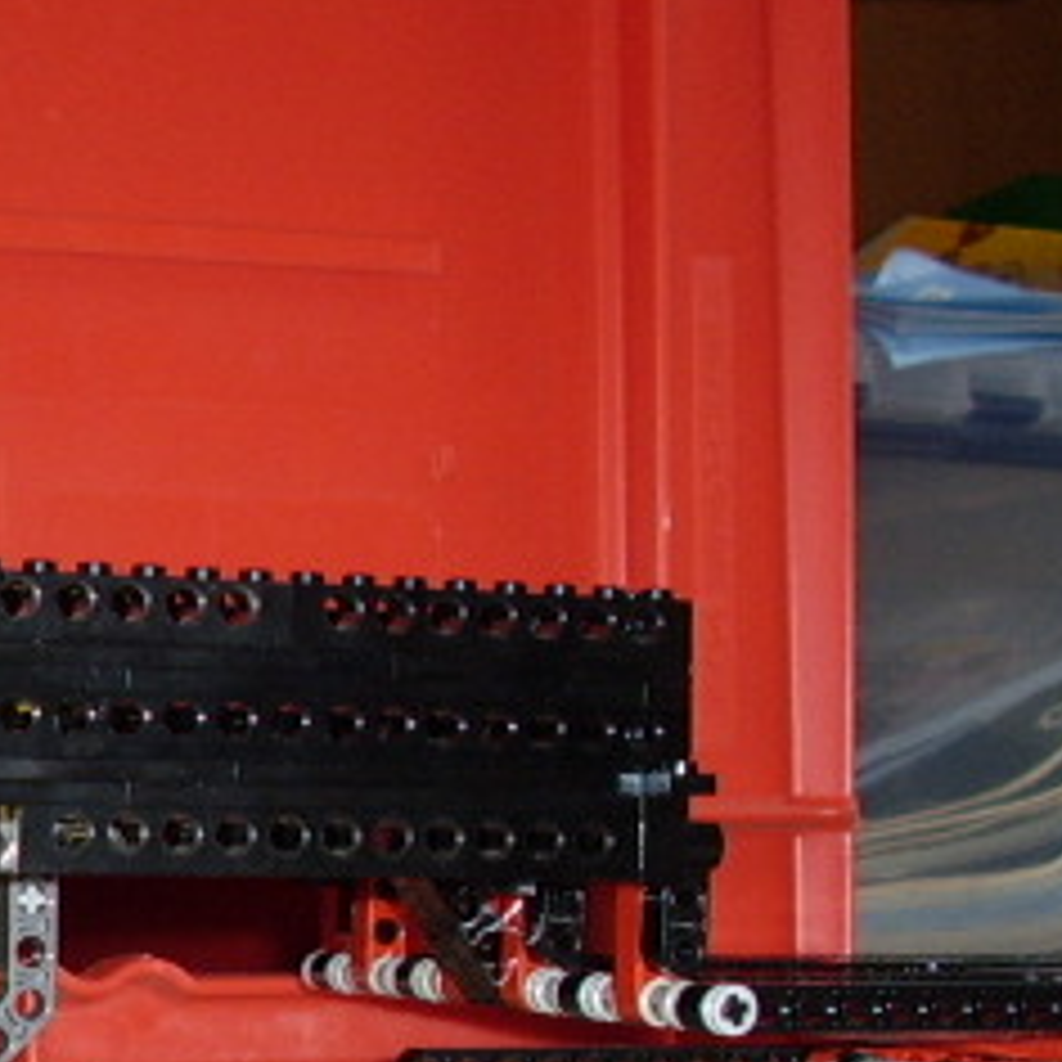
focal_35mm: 72
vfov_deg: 23.3
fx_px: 2499
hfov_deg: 23.1
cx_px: 32
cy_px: 986
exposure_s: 1/30
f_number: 2.9
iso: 183
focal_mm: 5.8
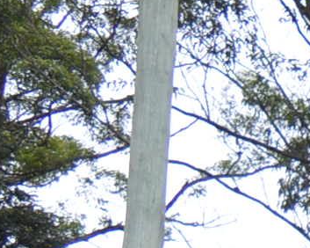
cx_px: 1170
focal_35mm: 240
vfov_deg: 6.0
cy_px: 713
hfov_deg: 6.7
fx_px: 2201
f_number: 4
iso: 100
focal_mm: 20
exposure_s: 1/160
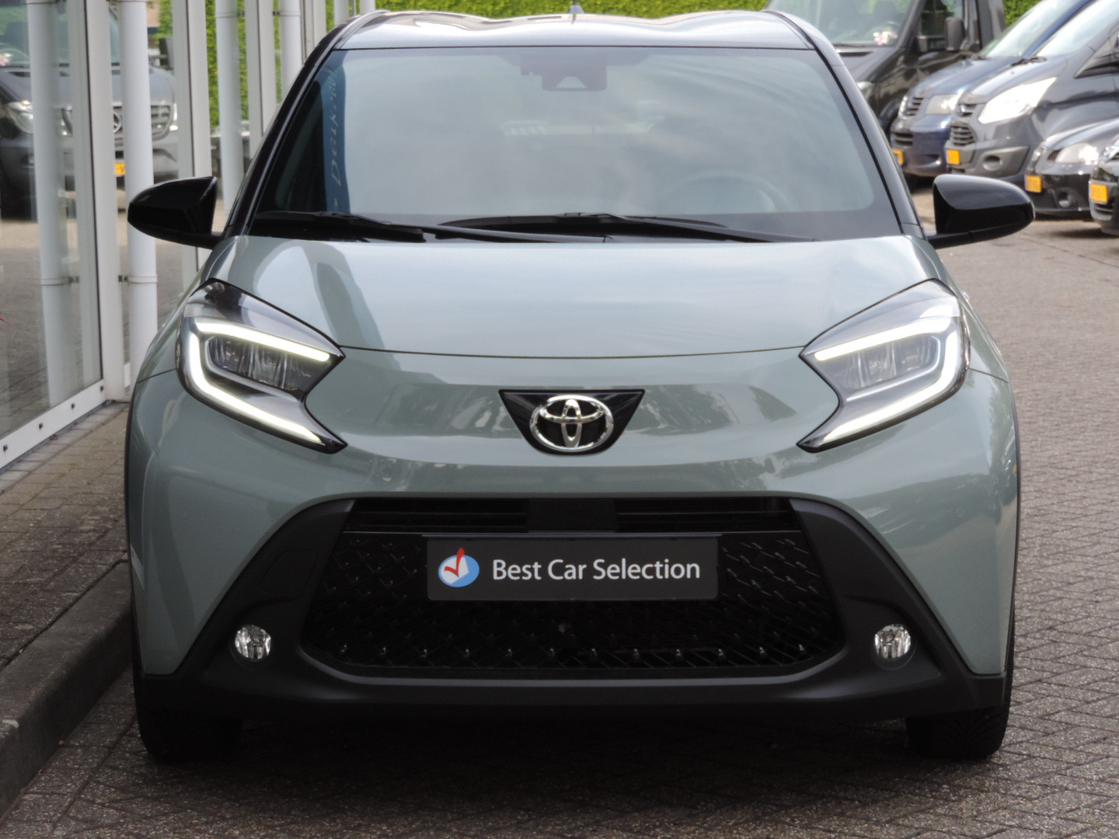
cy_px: 420
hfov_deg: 19.6
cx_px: 560
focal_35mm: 100
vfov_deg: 14.8
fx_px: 3233
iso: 180
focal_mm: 17.8
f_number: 4.1
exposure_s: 1/400
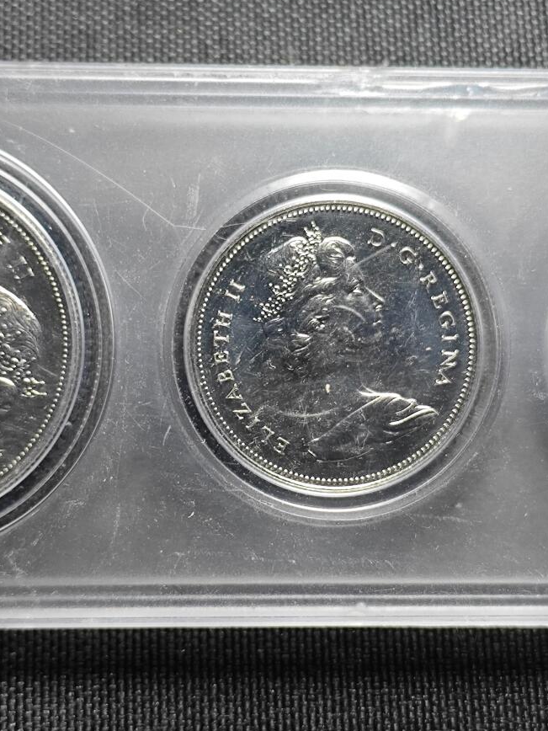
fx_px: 1668
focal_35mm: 79
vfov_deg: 24.7
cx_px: 264
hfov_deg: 18.7
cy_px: 389
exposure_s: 1/83.6
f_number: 1.6
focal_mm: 5.84
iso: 200
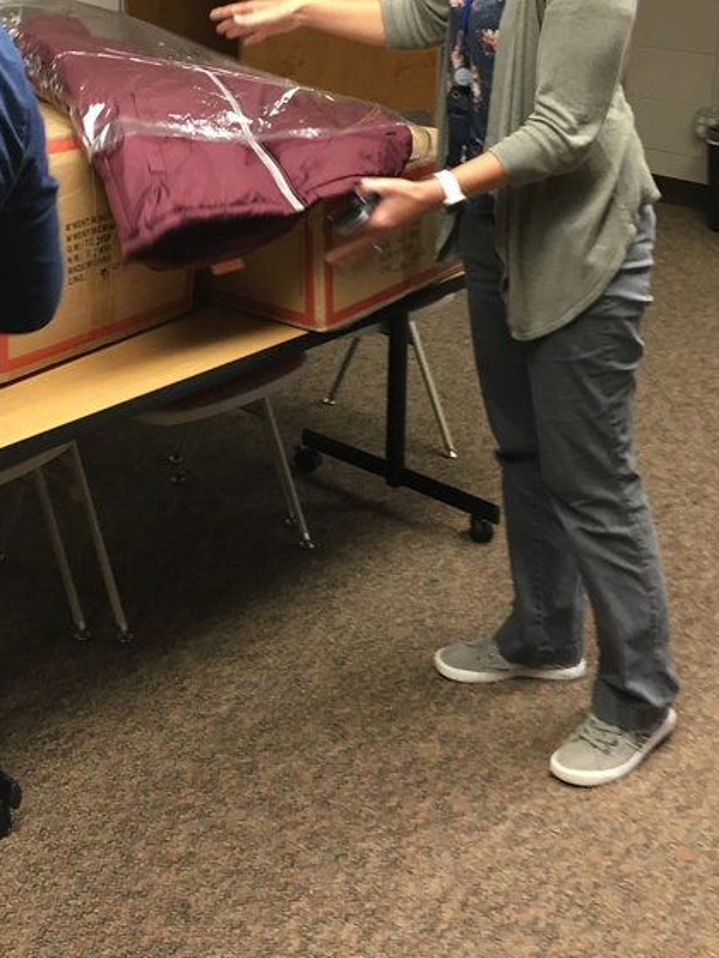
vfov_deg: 34.7
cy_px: 154
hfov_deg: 27.3
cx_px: 216
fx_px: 1468
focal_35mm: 53
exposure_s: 1/30
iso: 80
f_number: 2.2
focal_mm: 4.15
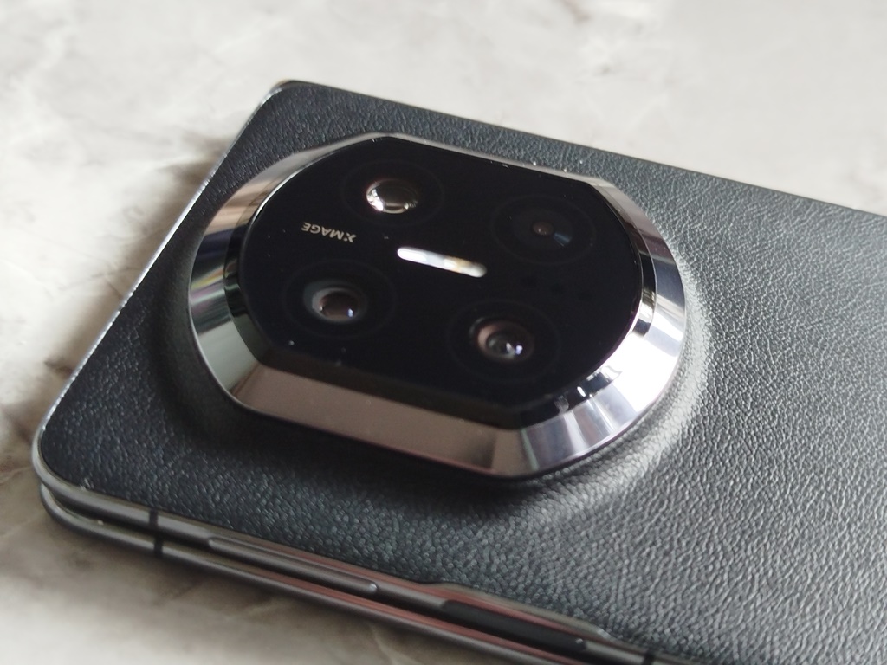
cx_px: 444
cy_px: 332
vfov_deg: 32.2
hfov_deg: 42.1
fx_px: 1153
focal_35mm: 45
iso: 250
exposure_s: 1/33
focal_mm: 5.31
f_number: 1.7
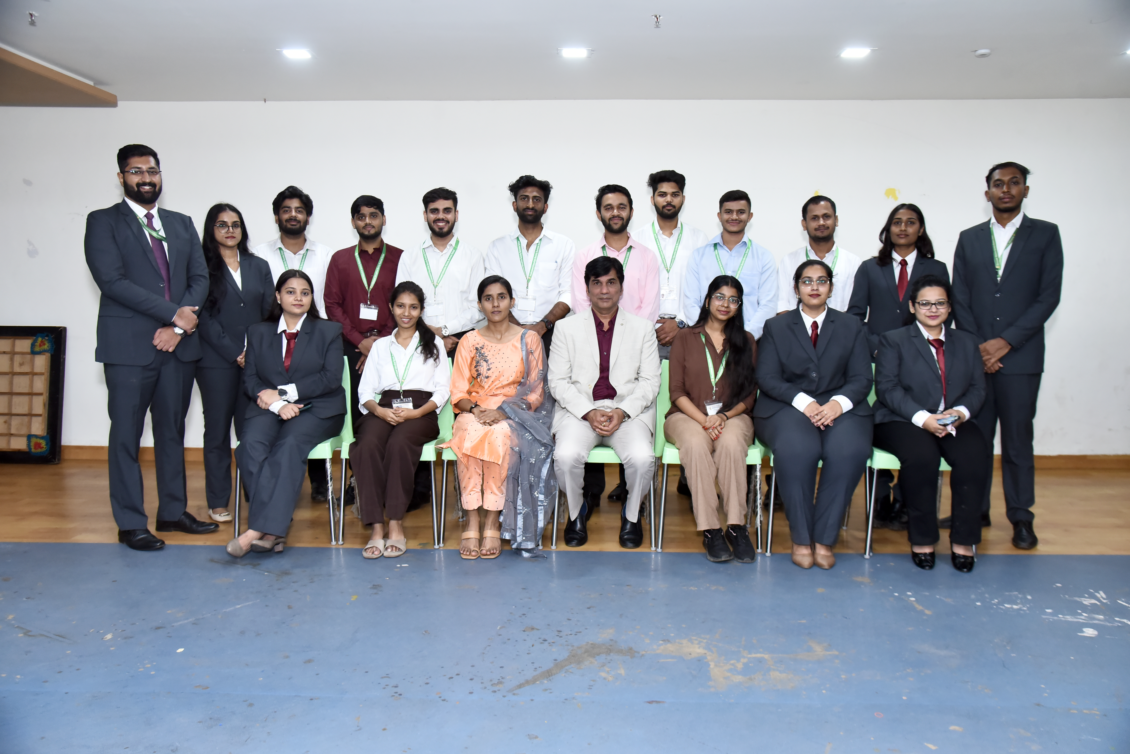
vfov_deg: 43.6
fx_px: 942
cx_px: 565
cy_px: 377
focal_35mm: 30
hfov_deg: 61.9
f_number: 5
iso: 2000
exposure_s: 1/125
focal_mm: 30
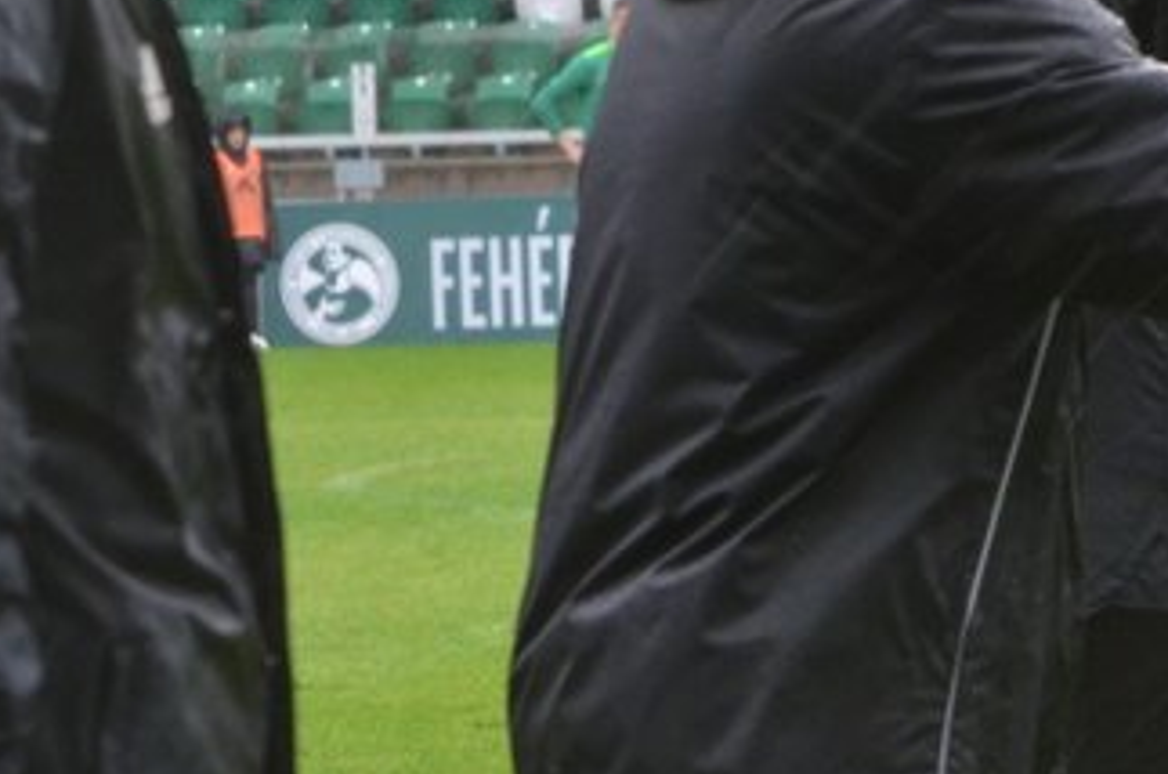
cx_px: 1678
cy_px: 165
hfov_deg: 4.9
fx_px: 13530
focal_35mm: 418
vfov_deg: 3.3
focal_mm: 75
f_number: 7.1
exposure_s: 1/125
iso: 500
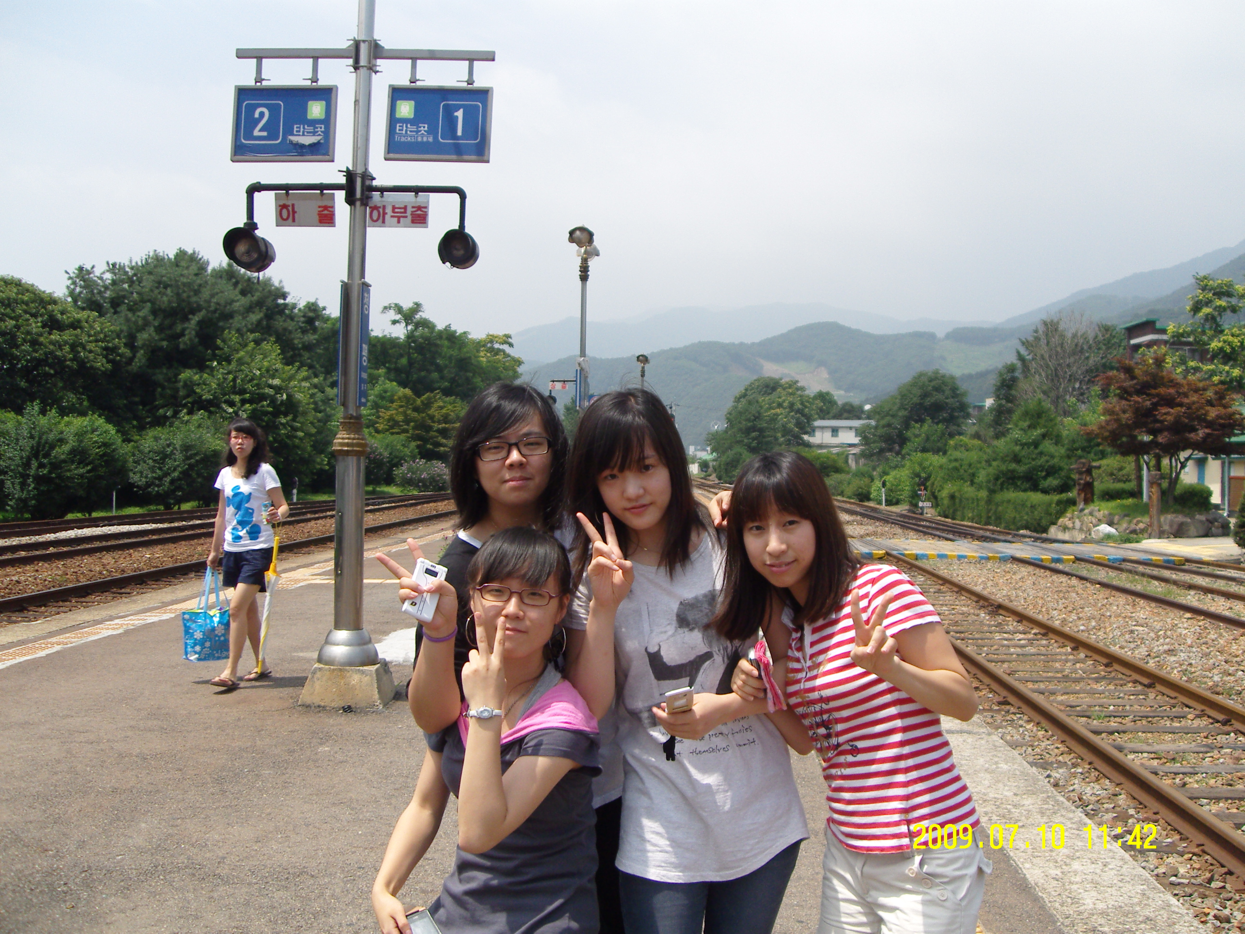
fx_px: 1331
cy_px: 467
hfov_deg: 50.1
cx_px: 622
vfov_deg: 38.7
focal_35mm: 37
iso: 80
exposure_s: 1/200
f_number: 7
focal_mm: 6.2
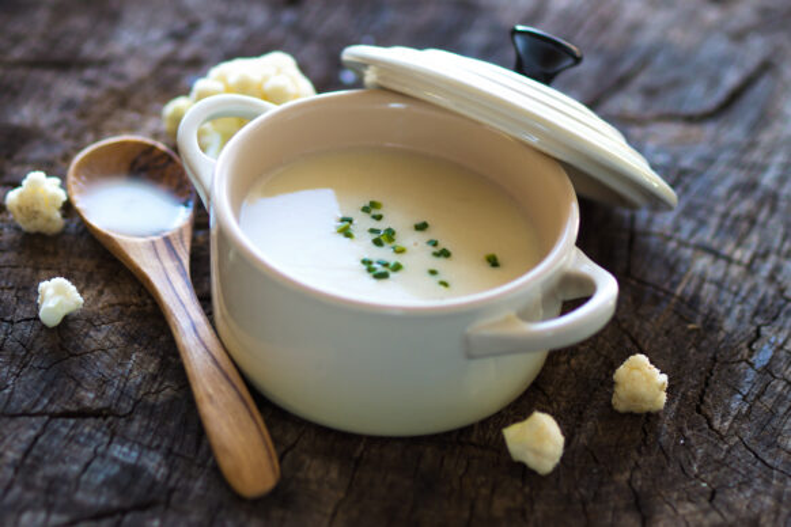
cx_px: 396
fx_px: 3296
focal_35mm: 150
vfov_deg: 9.1
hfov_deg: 13.7
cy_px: 264
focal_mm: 100
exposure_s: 1/50
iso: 100
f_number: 2.8
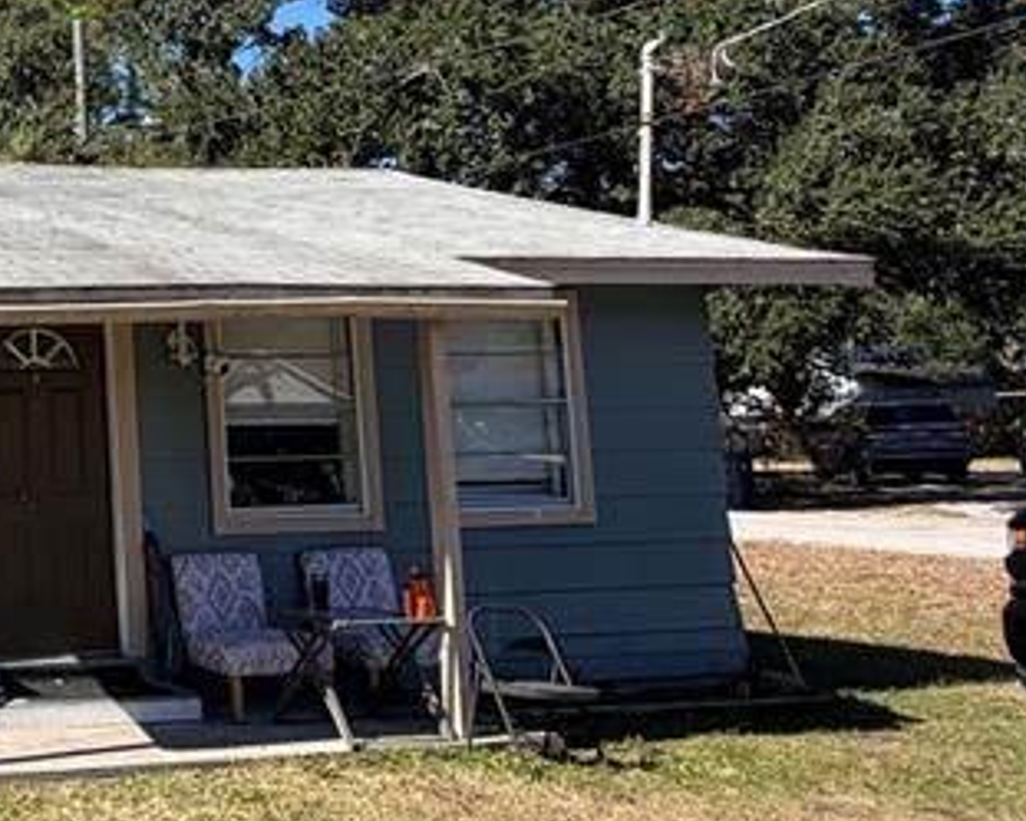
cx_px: -304
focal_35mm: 45
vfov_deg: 33.2
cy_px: 290
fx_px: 1367
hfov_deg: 31.7
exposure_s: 1/770
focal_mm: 2.22
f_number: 2.2
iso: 40
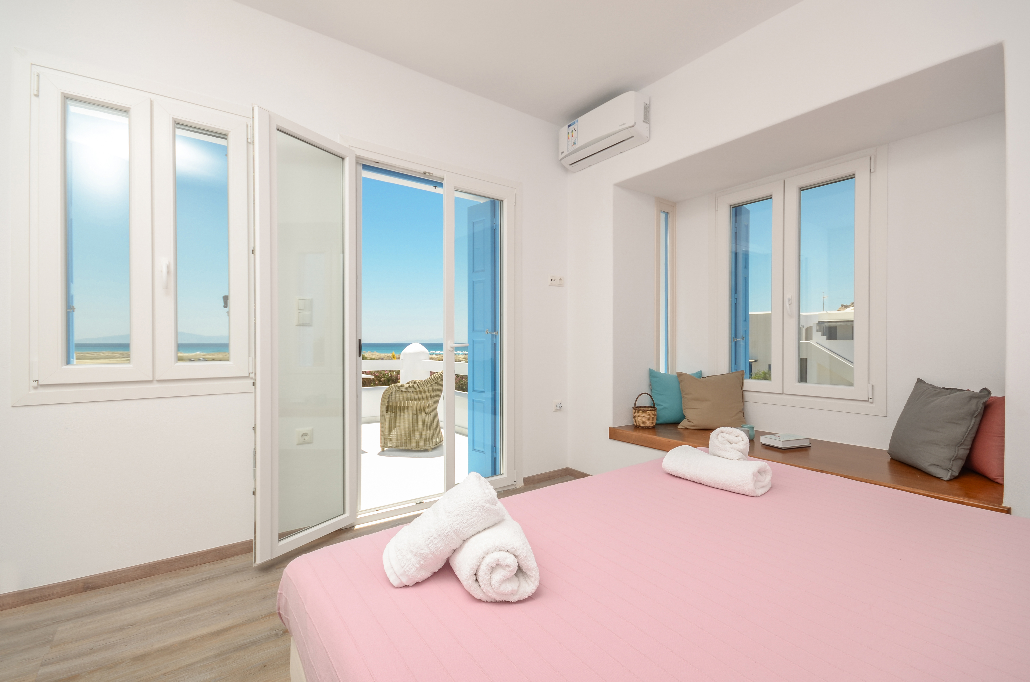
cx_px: 515
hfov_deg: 100.5
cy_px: 341
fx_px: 428
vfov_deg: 77.1
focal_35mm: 15
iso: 100
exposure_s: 1/250
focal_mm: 10
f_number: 8
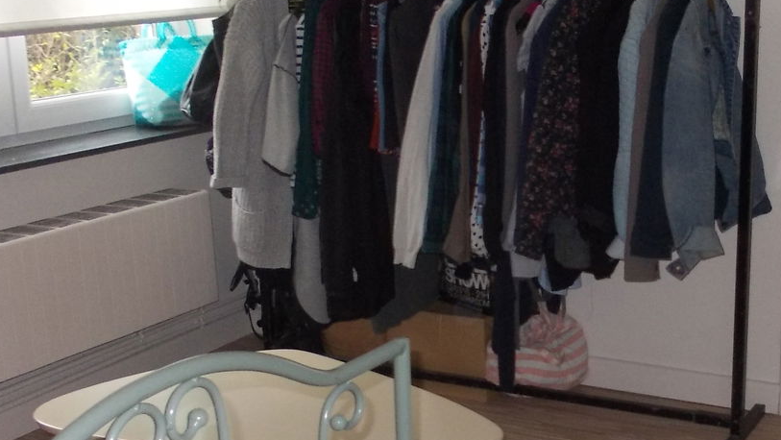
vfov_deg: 20.0
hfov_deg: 34.4
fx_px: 1243
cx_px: 557
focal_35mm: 60
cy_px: 293
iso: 200
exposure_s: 1/25
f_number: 2.7
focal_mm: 4
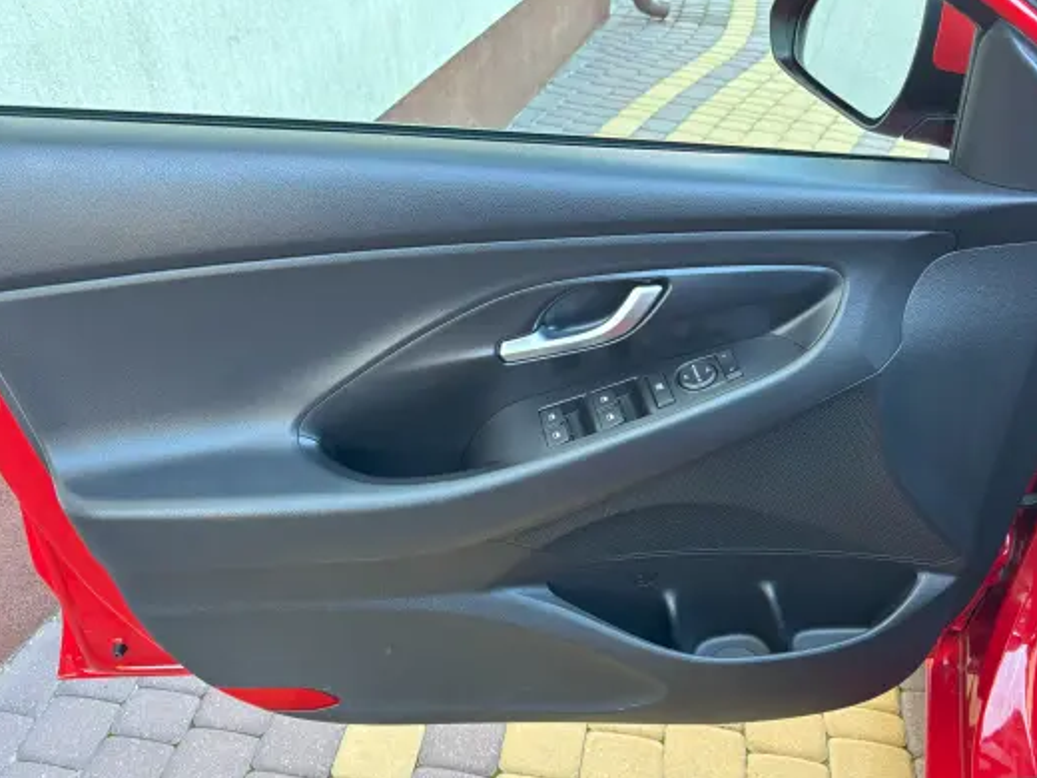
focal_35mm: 32
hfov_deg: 56.8
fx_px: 959
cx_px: 507
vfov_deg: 44.2
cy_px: 397
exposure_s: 1/60
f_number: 1.6
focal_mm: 5.96
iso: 200
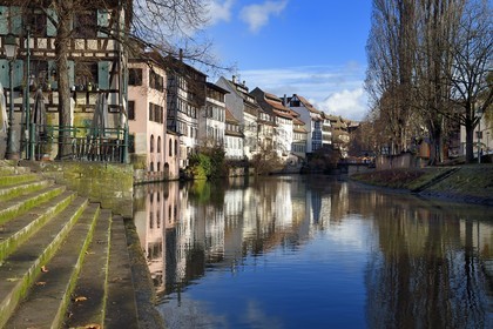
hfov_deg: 42.7
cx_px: 246
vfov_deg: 29.2
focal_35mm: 46
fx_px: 630
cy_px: 164
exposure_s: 1/500
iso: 200
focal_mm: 46
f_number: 9
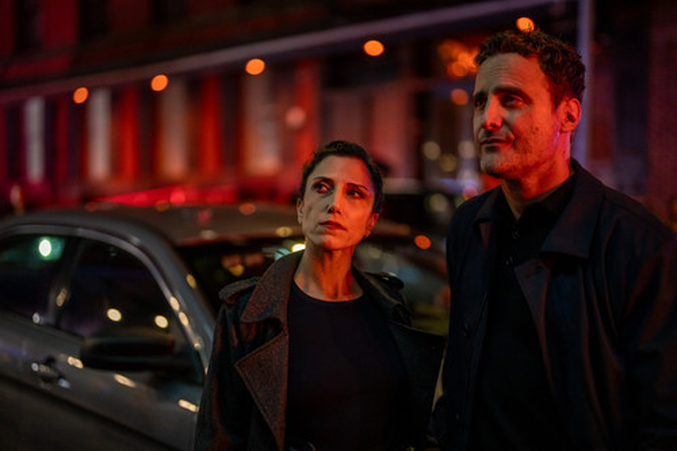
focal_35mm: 50
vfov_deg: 27.0
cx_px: 338
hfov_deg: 39.6
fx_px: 940
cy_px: 226
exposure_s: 1/250
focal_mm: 50
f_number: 1.2
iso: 1250
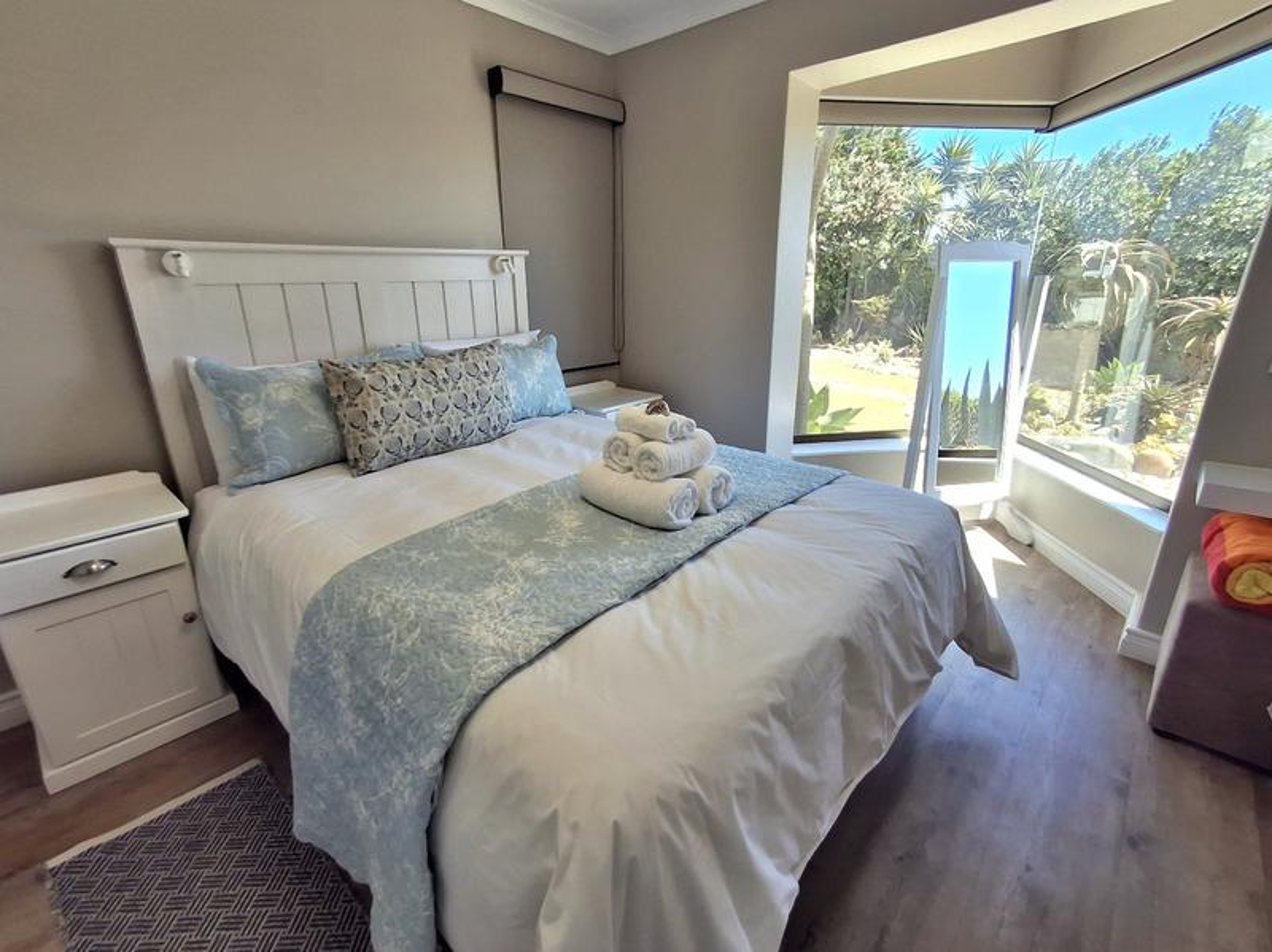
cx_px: 636
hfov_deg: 94.5
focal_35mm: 16
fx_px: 588
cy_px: 476
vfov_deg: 78.0
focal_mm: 1.64
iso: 40
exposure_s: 1/435
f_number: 2.2
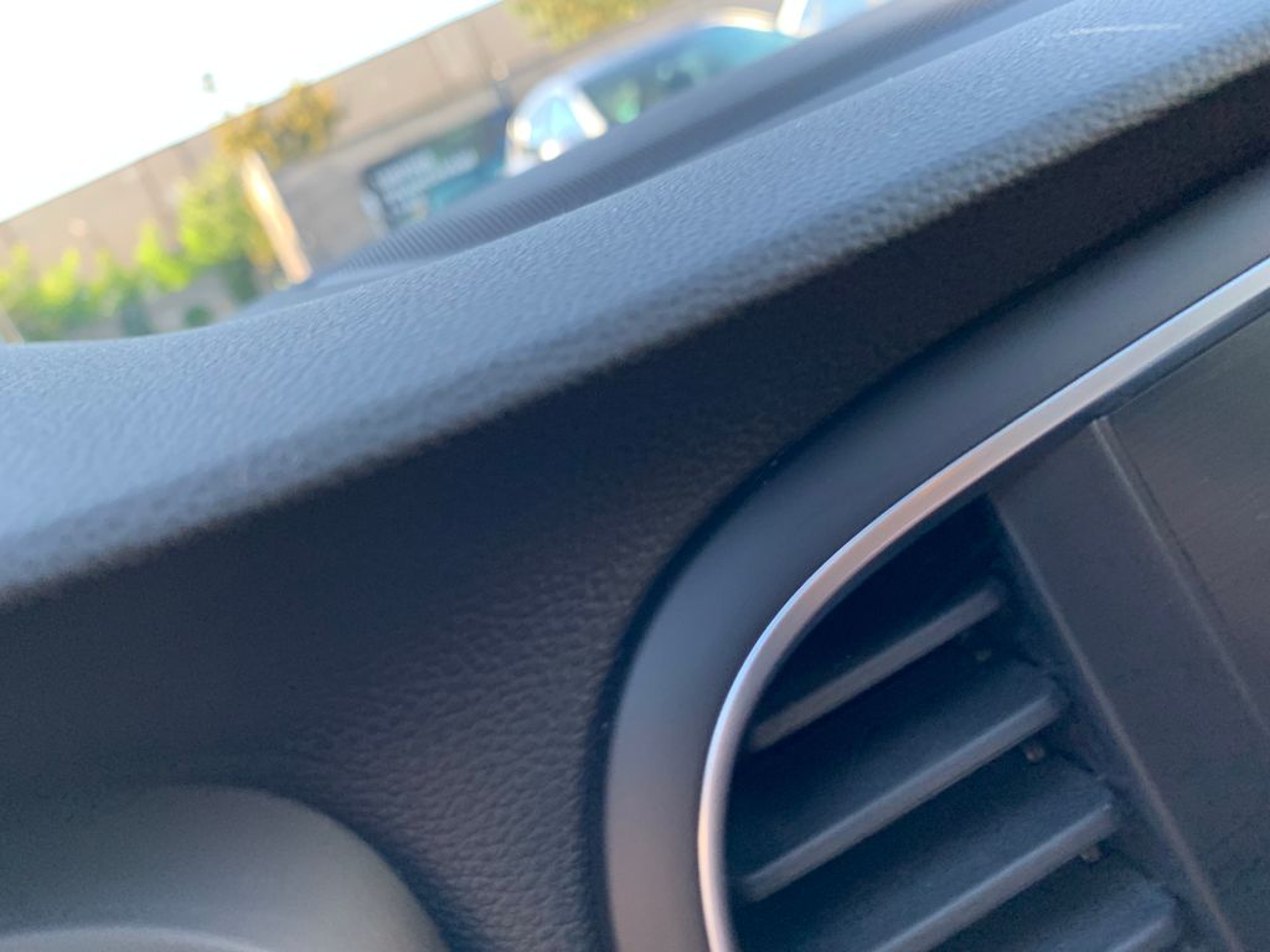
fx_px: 954
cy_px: 476
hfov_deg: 67.3
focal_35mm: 26
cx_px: 635
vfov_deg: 53.1
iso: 64
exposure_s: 1/121
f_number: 1.8
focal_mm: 4.25
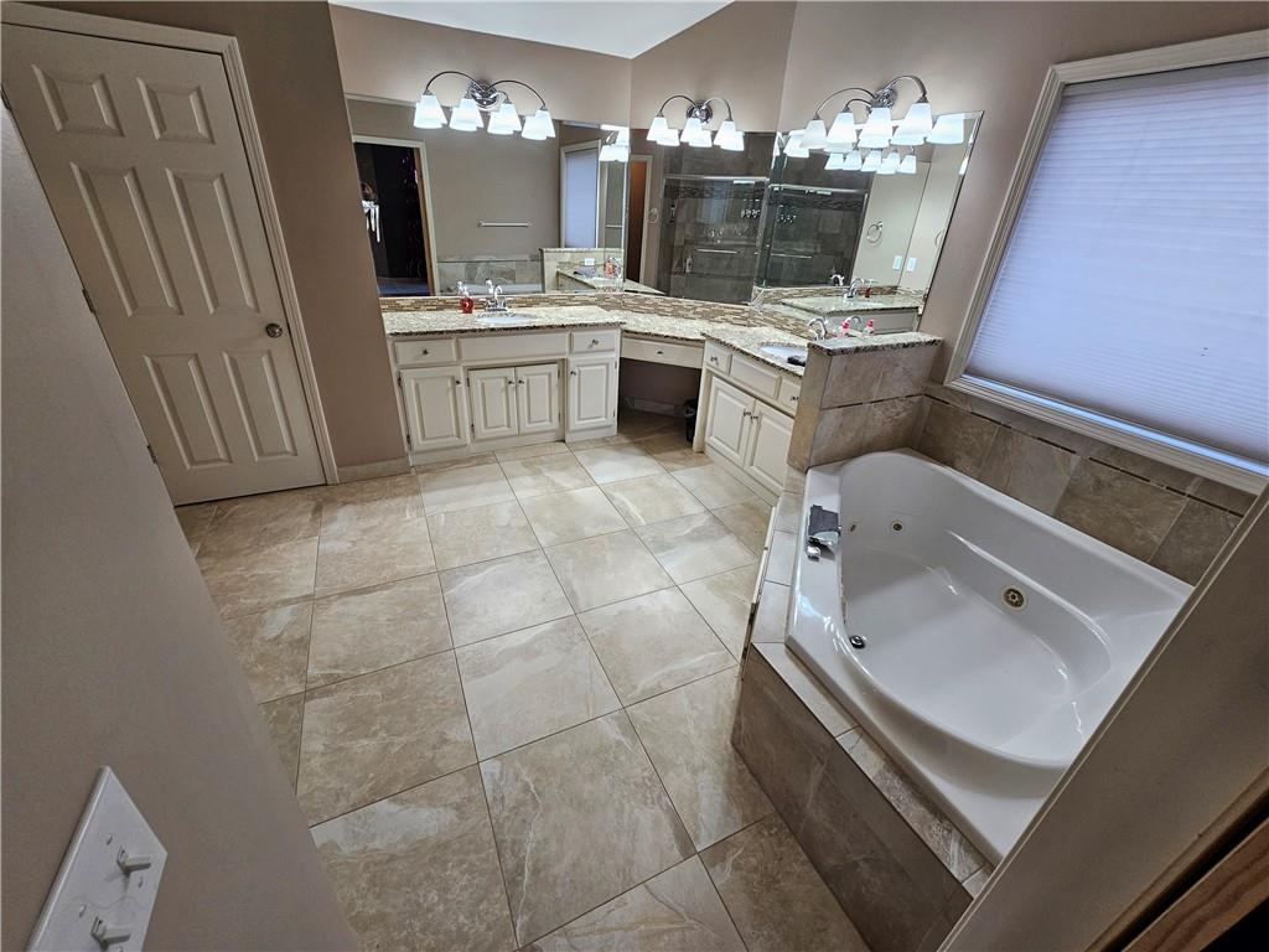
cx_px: 634
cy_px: 476
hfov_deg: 106.2
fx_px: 477
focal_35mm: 13
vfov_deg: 89.9
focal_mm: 2.2
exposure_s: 1/60
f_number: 2.2
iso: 125
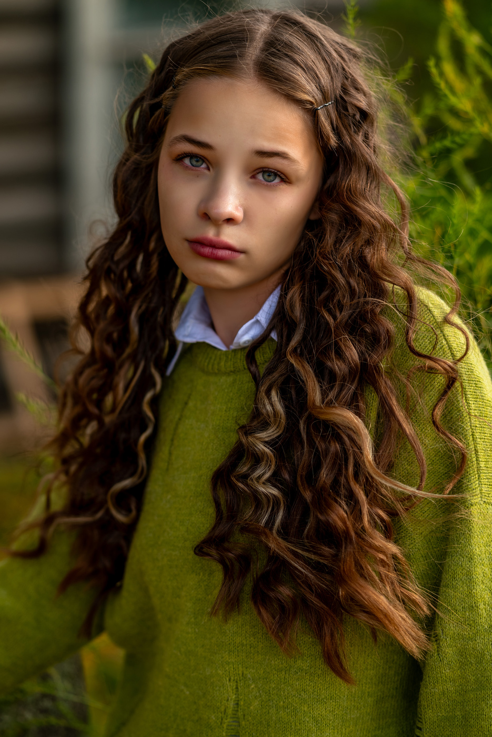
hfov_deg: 13.1
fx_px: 2150
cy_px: 368
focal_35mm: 105
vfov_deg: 19.4
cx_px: 246
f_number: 2.8
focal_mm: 105
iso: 100
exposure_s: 1/640
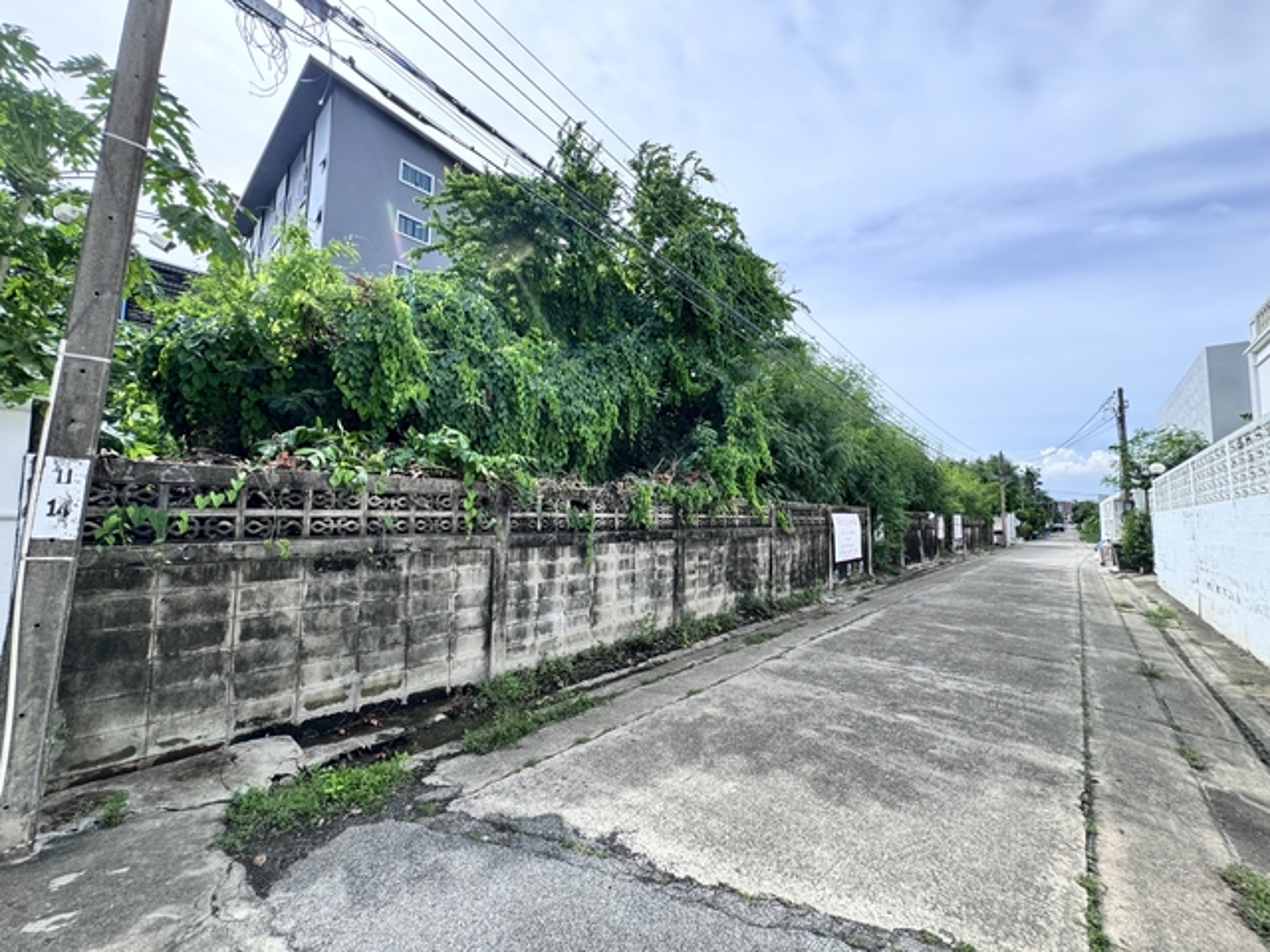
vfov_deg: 85.7
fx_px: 514
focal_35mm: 14
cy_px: 476
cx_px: 635
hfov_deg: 102.1
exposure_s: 1/541
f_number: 2.2
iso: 40
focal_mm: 2.22
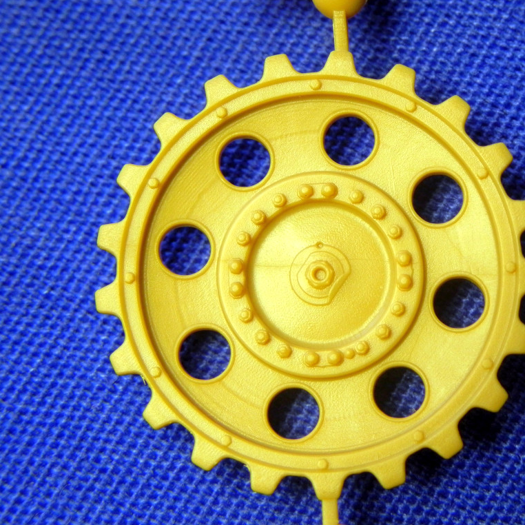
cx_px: 331
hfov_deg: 12.6
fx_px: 2385
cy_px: 263
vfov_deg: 12.6
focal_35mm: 139
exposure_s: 1/30
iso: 355
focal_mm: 20.8
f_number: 4
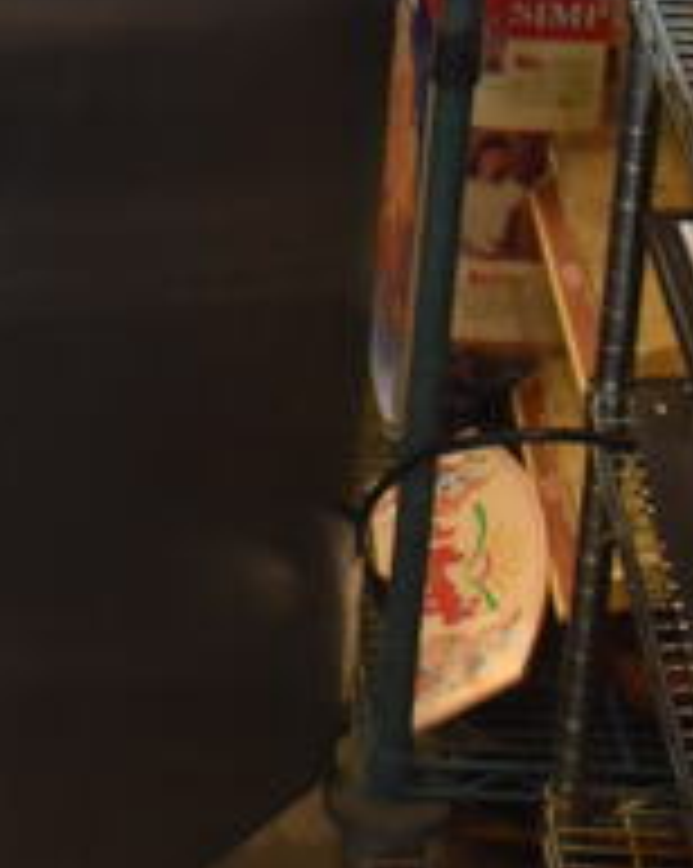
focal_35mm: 120
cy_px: -376
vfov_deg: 15.0
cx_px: -158
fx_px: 3081
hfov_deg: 12.5
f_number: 3.5
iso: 800
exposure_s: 1/125
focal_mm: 18
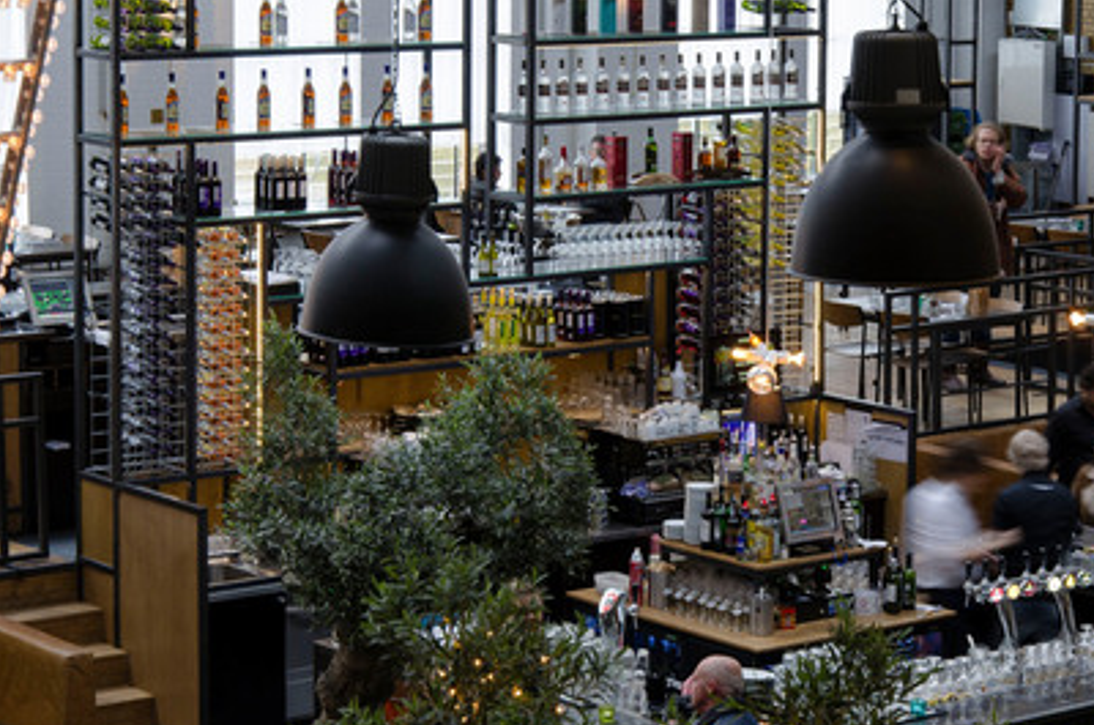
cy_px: 414
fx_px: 3245
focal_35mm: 107
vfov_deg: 12.7
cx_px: 626
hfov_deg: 19.1
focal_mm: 62
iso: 250
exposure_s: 1/5
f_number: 11
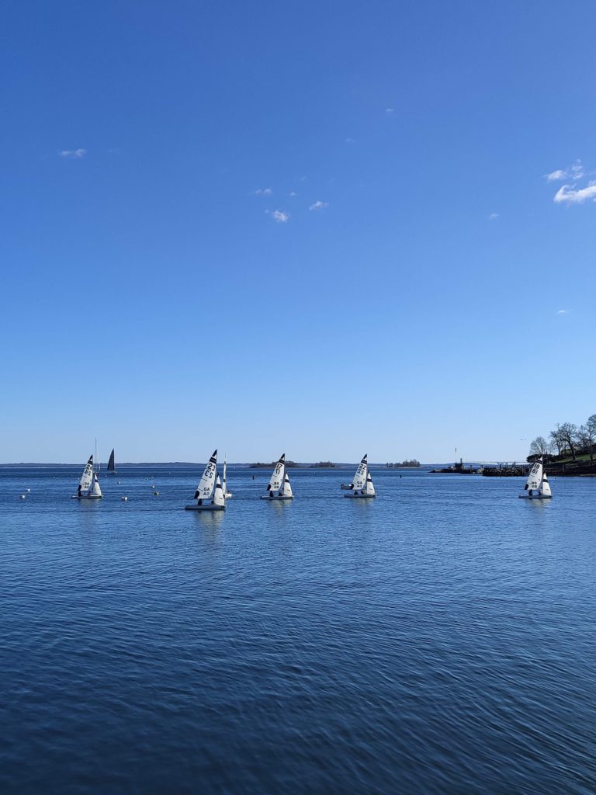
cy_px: 398
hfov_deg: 51.4
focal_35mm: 27
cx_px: 298
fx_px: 620
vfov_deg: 65.3
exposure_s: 1/1733
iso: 100
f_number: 1.65
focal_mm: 4.75
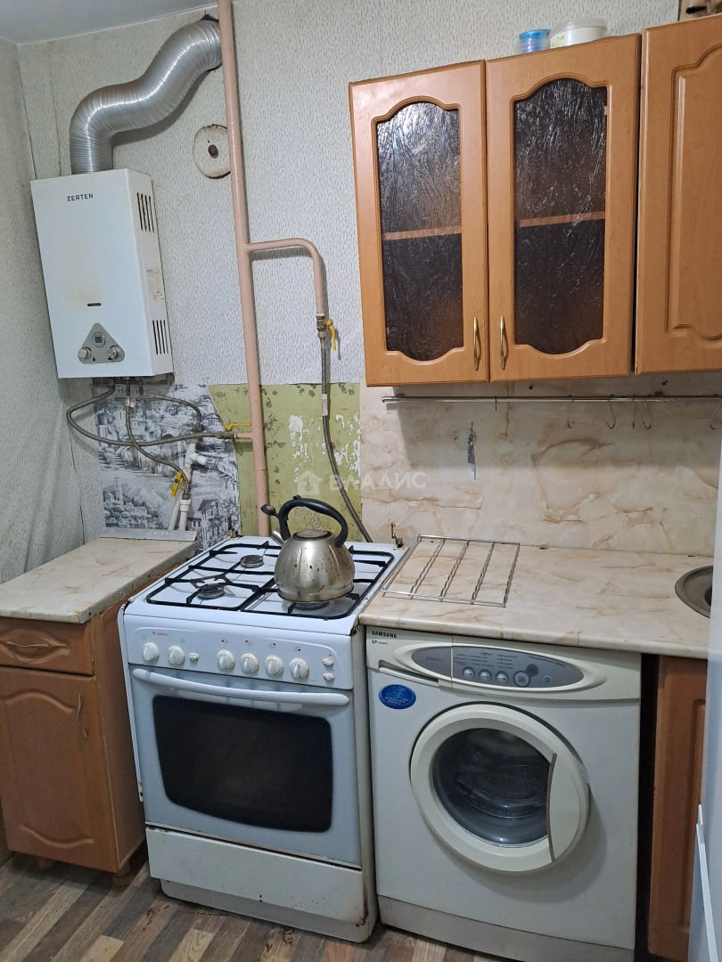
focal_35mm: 25
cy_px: 481
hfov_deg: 54.9
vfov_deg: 69.4
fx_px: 695
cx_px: 361
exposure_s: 1/50
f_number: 1.8
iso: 320
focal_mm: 4.65
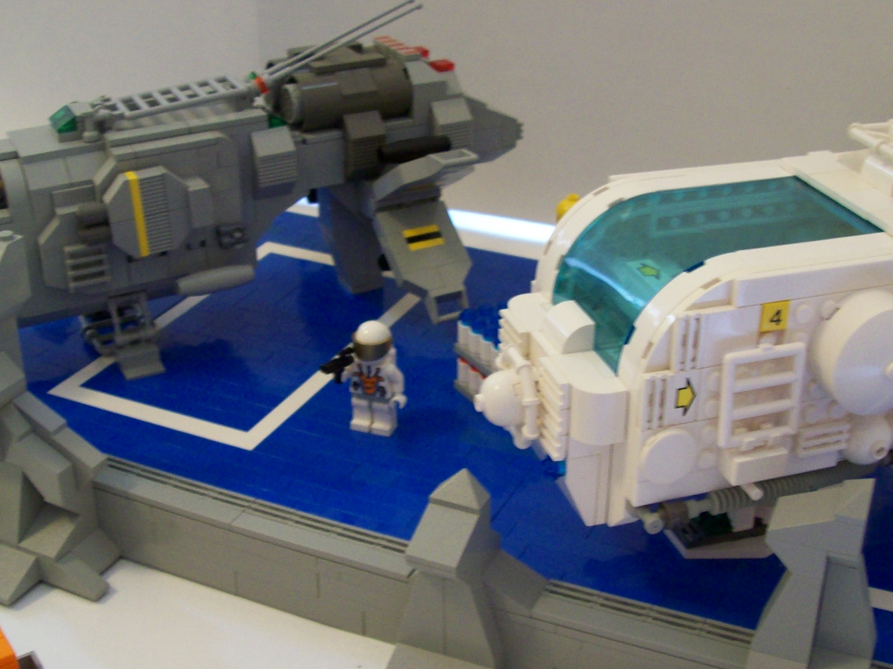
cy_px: 353
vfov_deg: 30.2
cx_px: 483
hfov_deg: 39.6
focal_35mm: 48
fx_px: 1238
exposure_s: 1/10.1
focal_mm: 6
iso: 160
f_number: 2.7
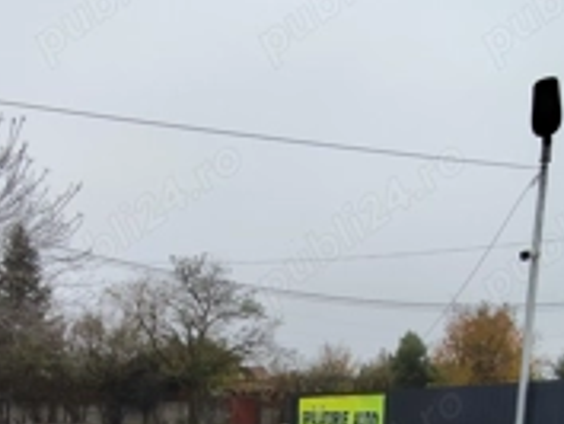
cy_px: 518
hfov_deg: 51.2
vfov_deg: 32.3
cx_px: 249
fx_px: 587
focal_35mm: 36
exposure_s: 1/153
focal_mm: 1.65
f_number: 2.2
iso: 50
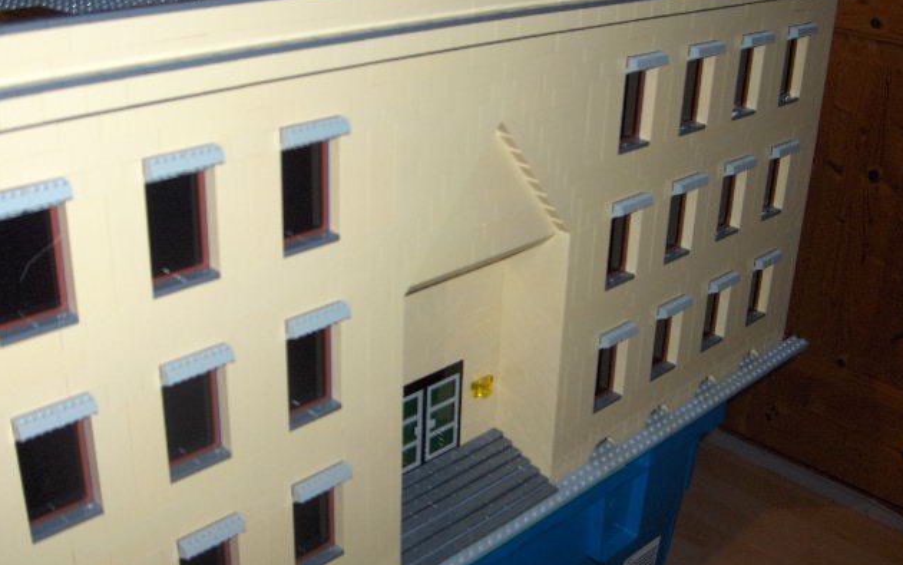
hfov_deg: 47.2
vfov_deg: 30.6
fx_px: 1034
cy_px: 281
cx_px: 456
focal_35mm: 42
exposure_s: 1/60
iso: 100
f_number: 2.8
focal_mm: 8
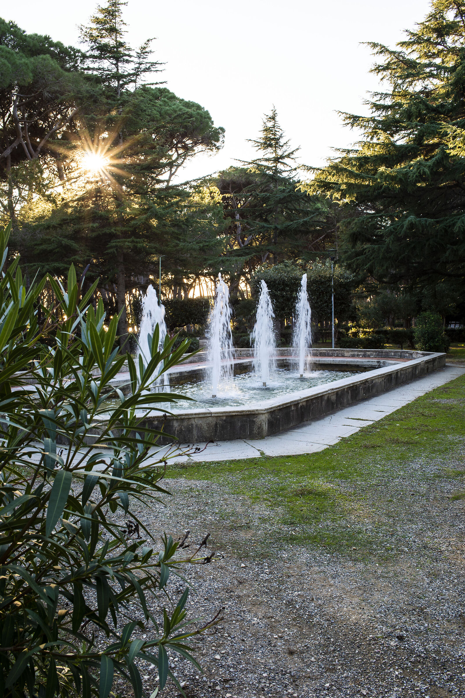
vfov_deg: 54.4
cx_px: 232
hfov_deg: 37.9
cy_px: 349
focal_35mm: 35
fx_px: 678
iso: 100
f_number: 11
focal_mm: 35
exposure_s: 1/25
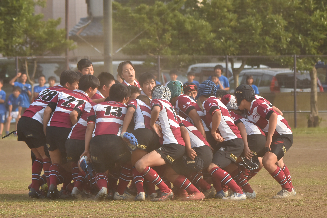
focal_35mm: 375
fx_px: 3409
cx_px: 164
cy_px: 109
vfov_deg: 3.7
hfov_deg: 5.5
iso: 400
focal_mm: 250
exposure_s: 1/500
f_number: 8
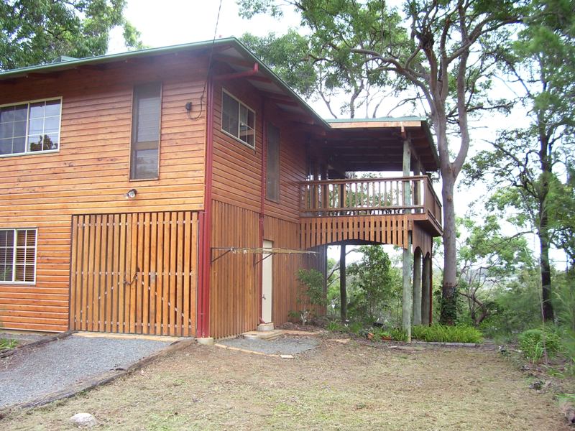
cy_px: 216
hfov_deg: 54.0
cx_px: 288
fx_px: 565
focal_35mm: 34
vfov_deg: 41.8
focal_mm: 5.6
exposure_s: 1/250
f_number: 2.7
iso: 80
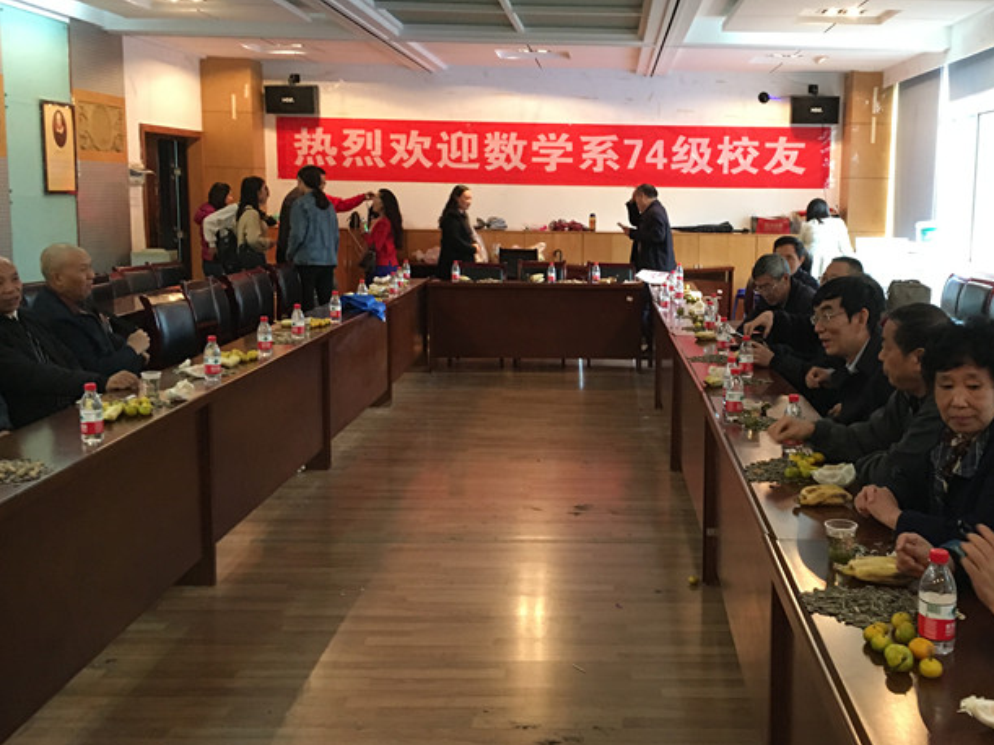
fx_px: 1091
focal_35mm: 38
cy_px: 332
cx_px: 638
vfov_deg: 37.7
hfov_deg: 48.4
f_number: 2.2
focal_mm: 4.15
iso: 200
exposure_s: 1/20
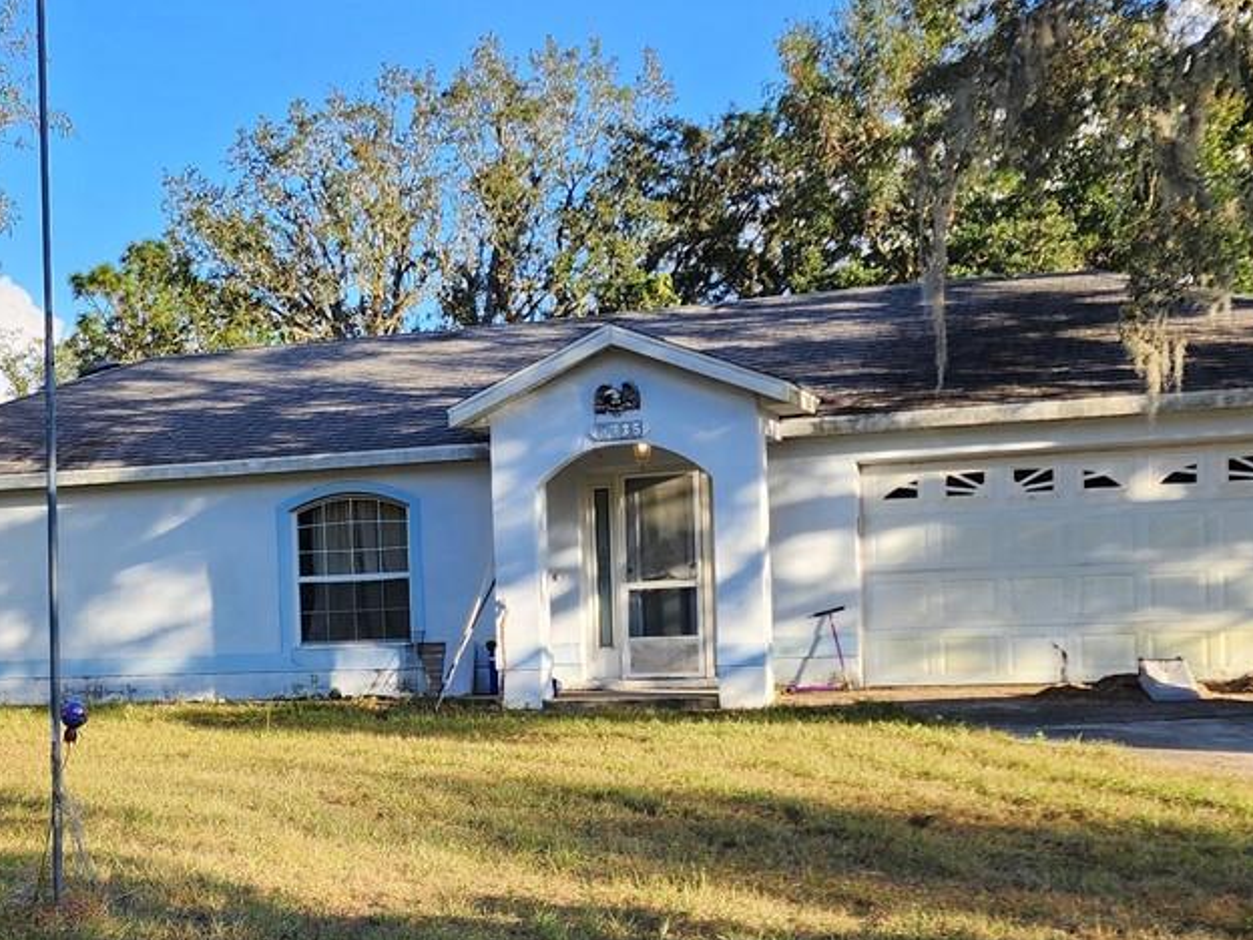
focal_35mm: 59
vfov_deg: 24.7
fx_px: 2136
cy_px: 643
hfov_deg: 31.8
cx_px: 249
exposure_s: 1/311
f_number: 1.8
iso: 12
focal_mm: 6.4
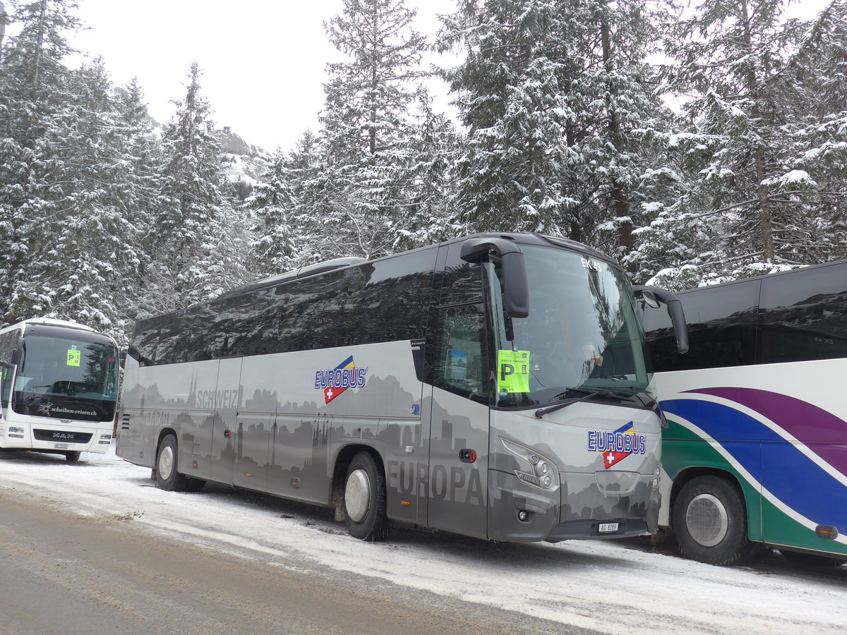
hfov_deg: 61.7
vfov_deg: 48.2
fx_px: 710
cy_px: 318
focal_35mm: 29
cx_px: 424
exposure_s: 1/320
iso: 80
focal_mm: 6
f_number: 2.8
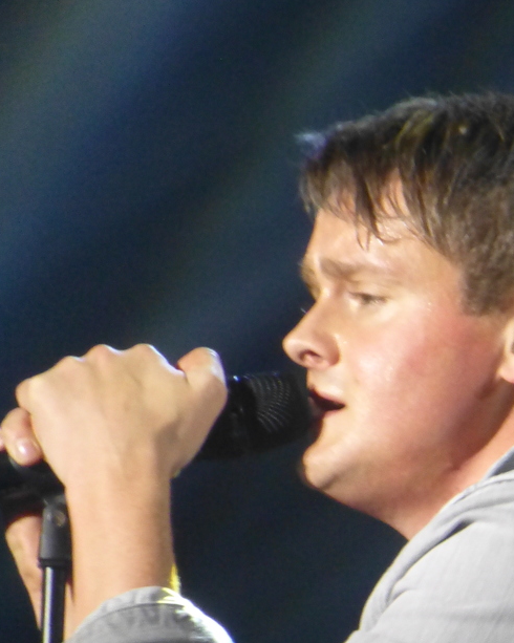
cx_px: 454
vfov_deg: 2.5
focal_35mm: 782
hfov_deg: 2.0
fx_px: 14878
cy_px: 595
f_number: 6
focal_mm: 73.1
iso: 800
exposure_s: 1/15
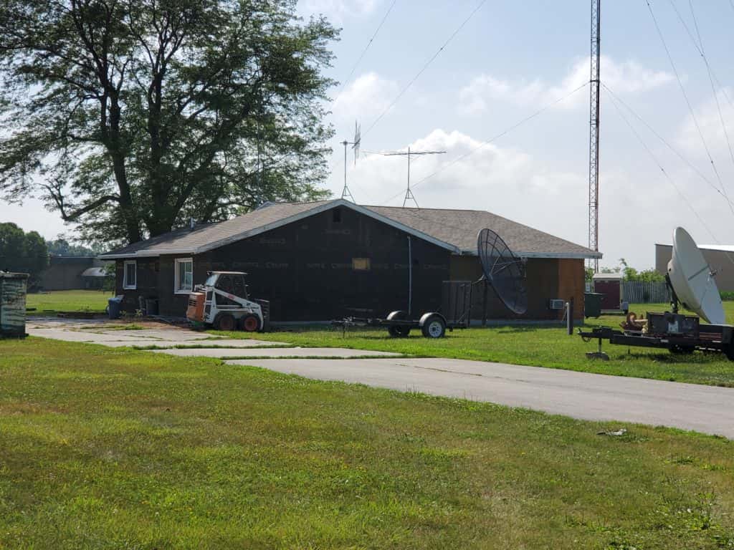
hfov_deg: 36.8
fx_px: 1103
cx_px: 367
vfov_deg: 28.0
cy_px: 275
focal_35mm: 52
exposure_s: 1/1222
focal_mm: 6
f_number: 2.4
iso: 50
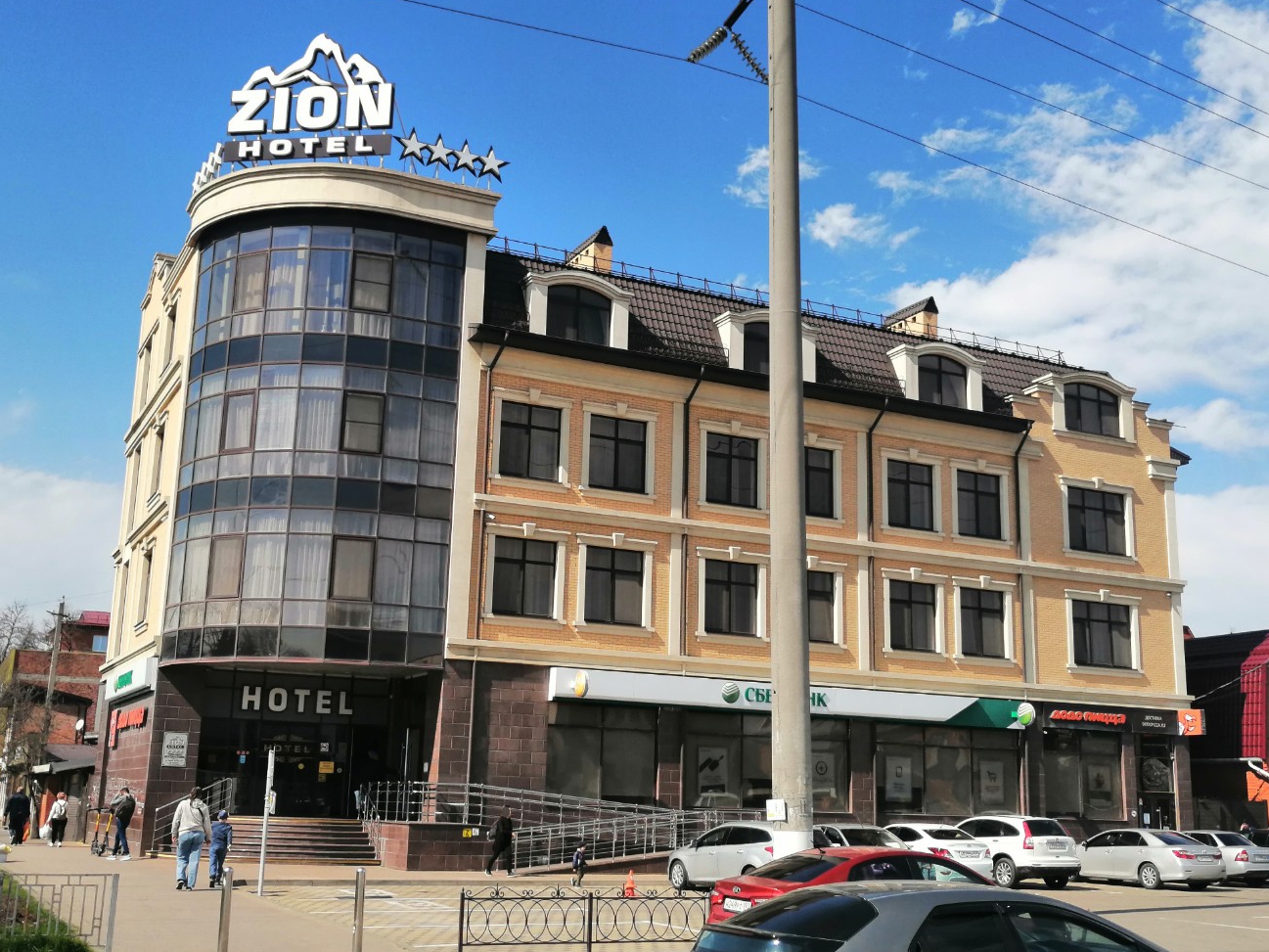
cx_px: 619
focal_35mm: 37
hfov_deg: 50.1
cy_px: 466
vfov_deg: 38.7
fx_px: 1357
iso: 50
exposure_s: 1/1429
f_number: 1.8
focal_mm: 3.62
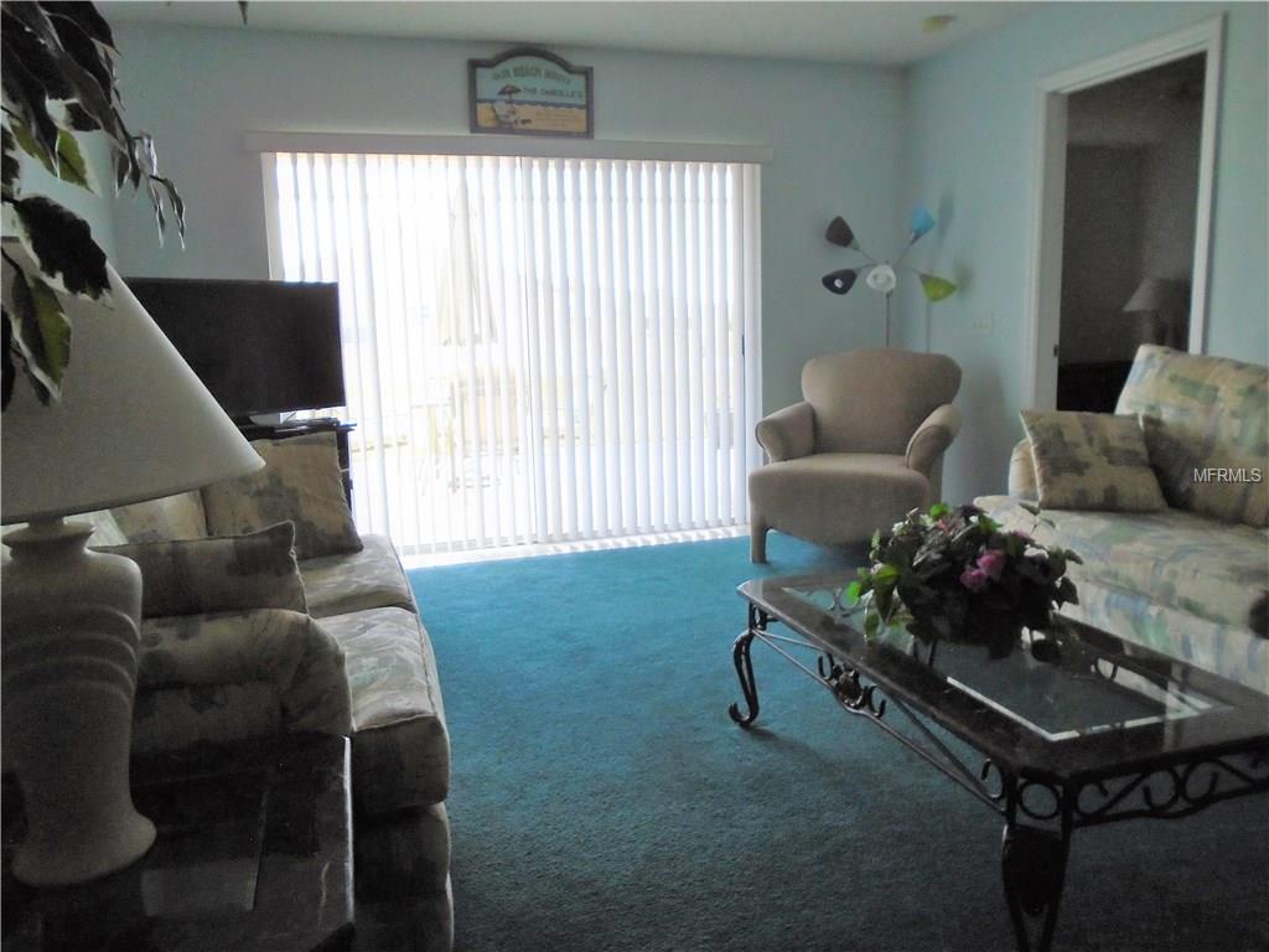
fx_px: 953
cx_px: 634
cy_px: 476
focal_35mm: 26
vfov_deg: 53.1
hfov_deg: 67.3
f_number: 3.2
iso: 250
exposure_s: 1/30
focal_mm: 4.6
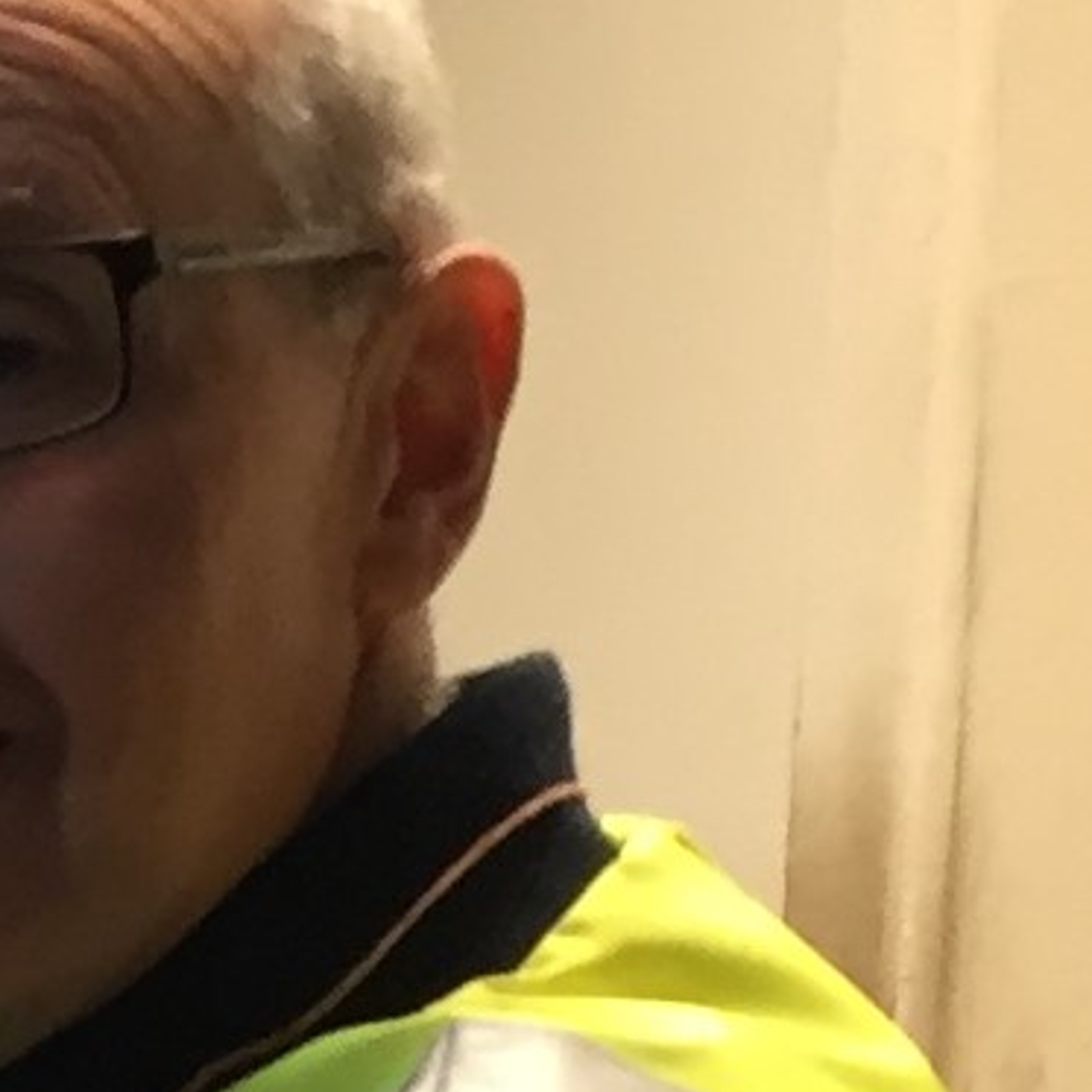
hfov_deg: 9.4
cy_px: 1954
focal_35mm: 156
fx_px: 5568
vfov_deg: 10.5
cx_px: -1882
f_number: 2.2
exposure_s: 1/33
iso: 100
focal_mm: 4.15
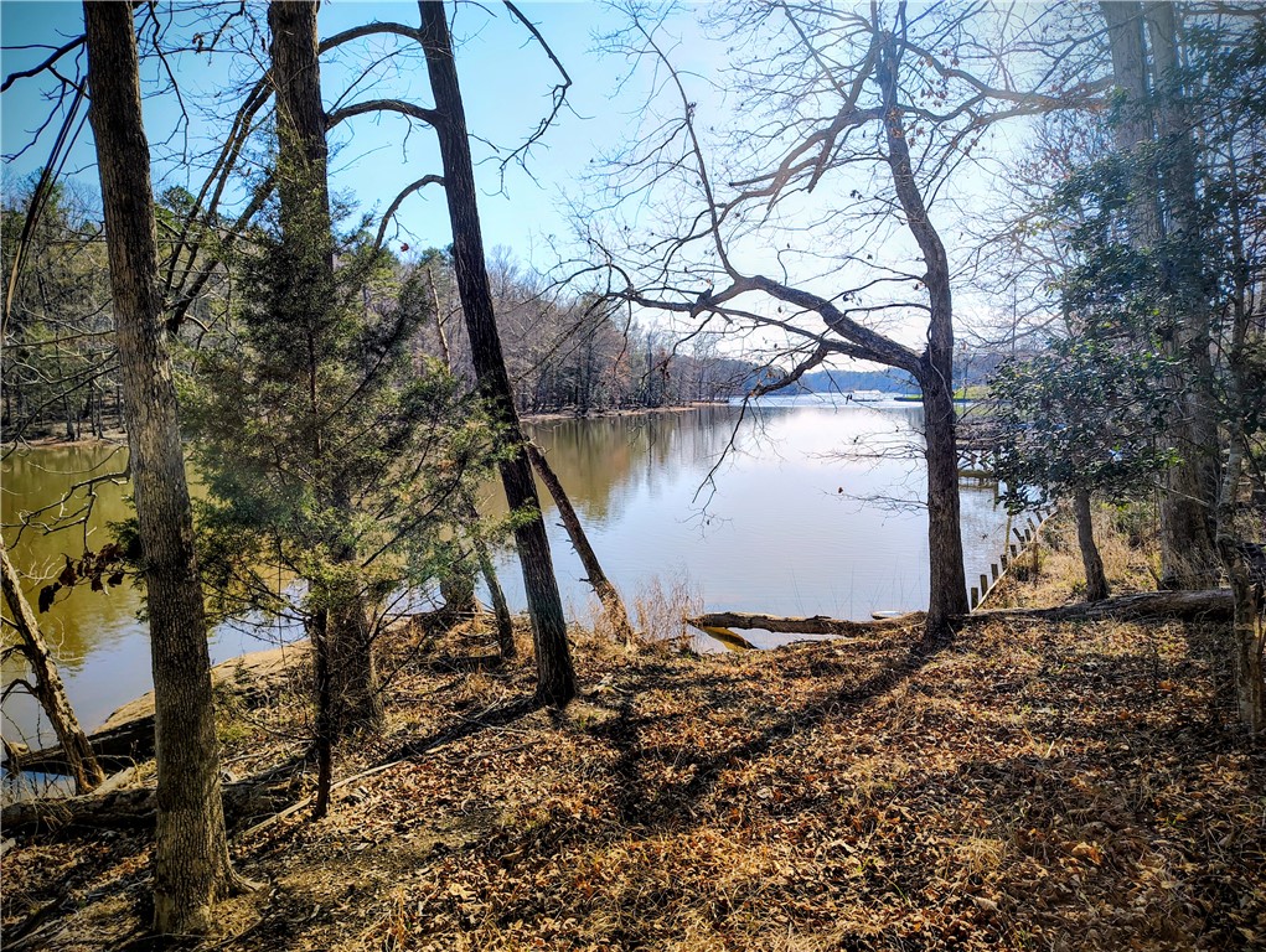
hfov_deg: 71.5
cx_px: 633
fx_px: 879
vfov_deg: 56.9
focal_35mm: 24
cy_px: 476
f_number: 1.8
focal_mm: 5.56
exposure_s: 1/801
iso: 100
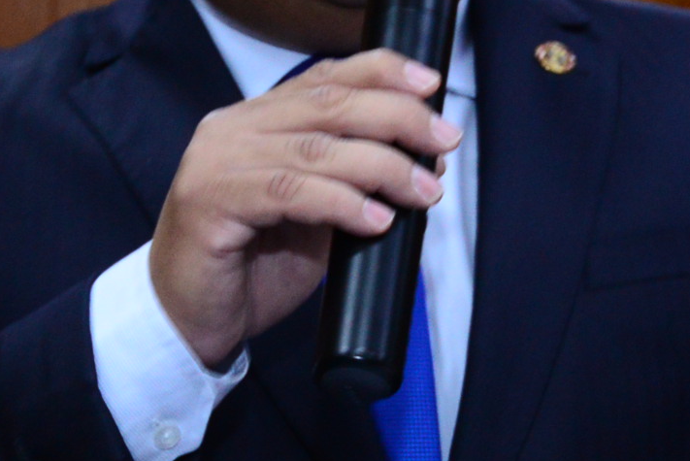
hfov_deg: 13.9
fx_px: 2838
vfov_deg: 9.3
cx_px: 363
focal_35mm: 148
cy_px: 228
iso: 2500
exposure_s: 1/60
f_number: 6.3
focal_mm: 35
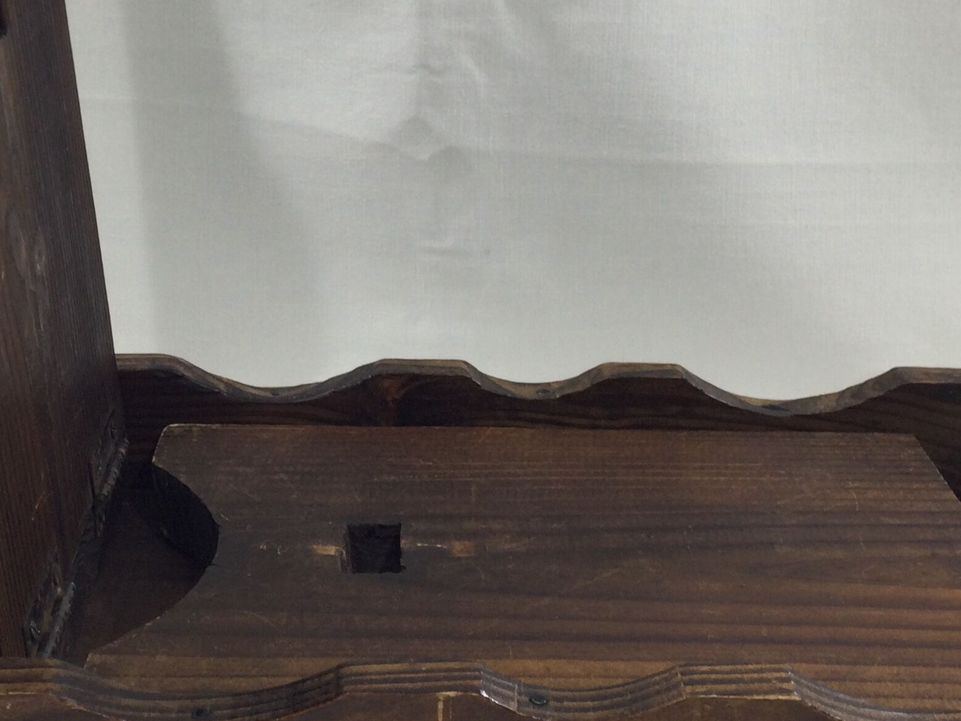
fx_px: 1805
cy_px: 290
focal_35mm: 65
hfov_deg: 29.8
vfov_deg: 22.6
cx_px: 444
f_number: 2.4
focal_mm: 3.3
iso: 32
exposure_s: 1/50
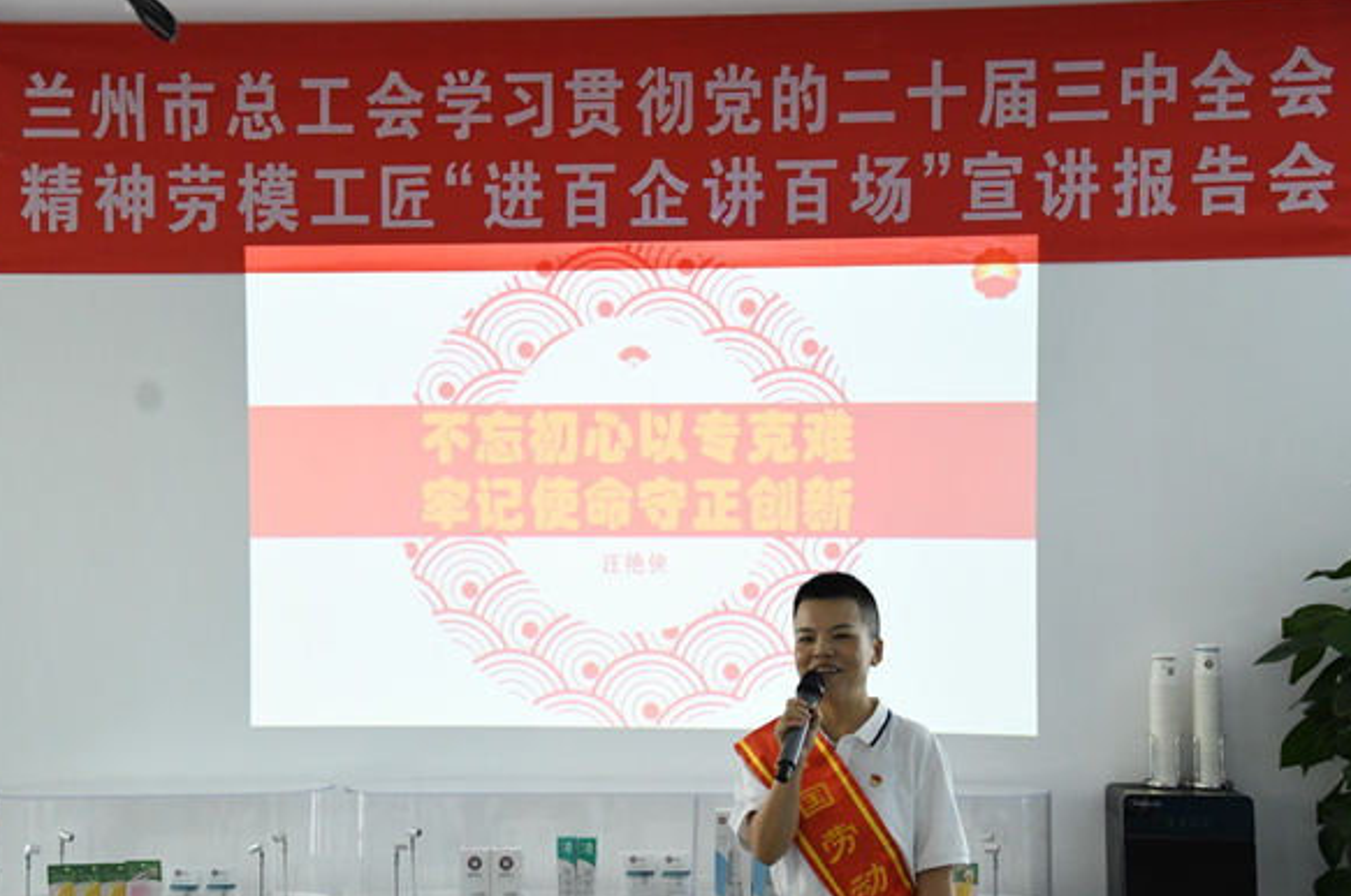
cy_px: 455
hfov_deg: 29.3
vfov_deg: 19.7
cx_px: 679
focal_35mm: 69
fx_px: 2586
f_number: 4.8
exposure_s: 1/320
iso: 4000
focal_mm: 45
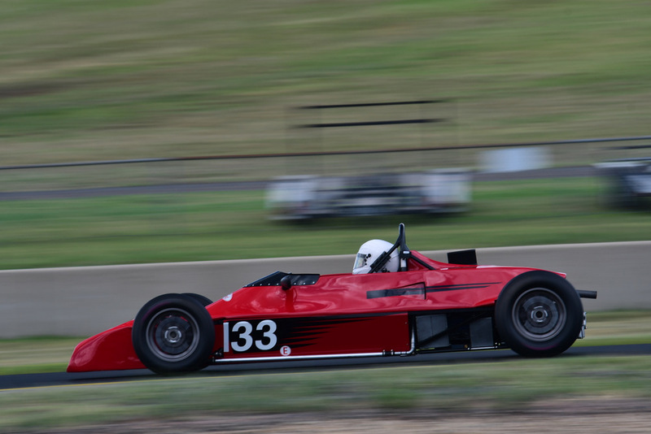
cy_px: 217
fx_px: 4341
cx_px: 326
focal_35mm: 240
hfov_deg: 8.6
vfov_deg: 5.7
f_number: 11
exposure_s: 1/125
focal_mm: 160
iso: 200
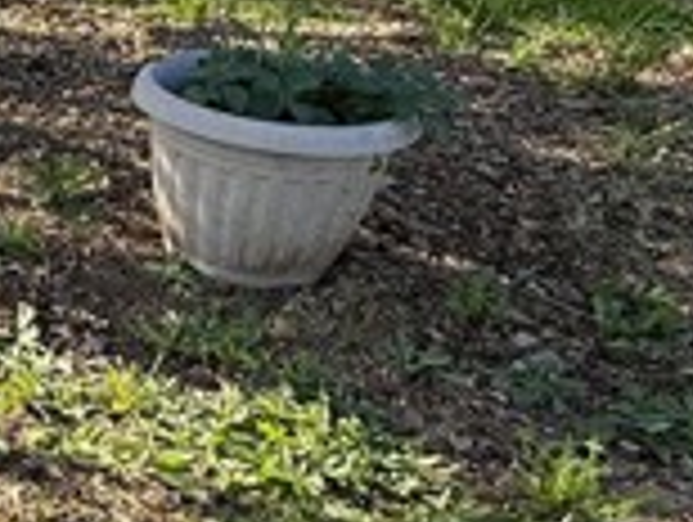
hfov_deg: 25.1
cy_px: 122
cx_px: -351
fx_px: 1163
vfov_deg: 25.0
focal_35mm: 58
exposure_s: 1/514
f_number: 2.2
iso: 64
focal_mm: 2.22
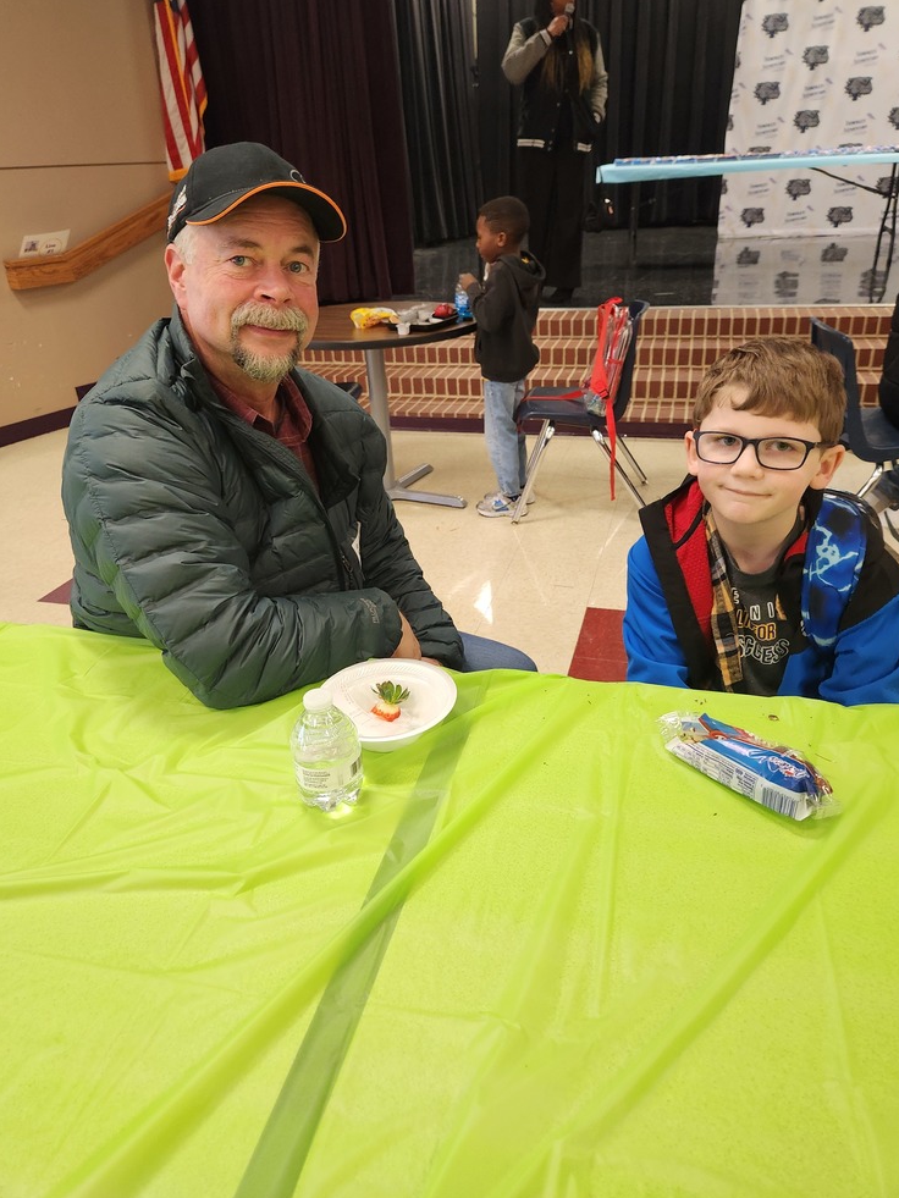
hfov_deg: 56.8
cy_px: 579
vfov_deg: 71.6
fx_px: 831
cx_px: 462
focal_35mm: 24
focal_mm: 5.4
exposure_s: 1/120
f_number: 1.8
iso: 500
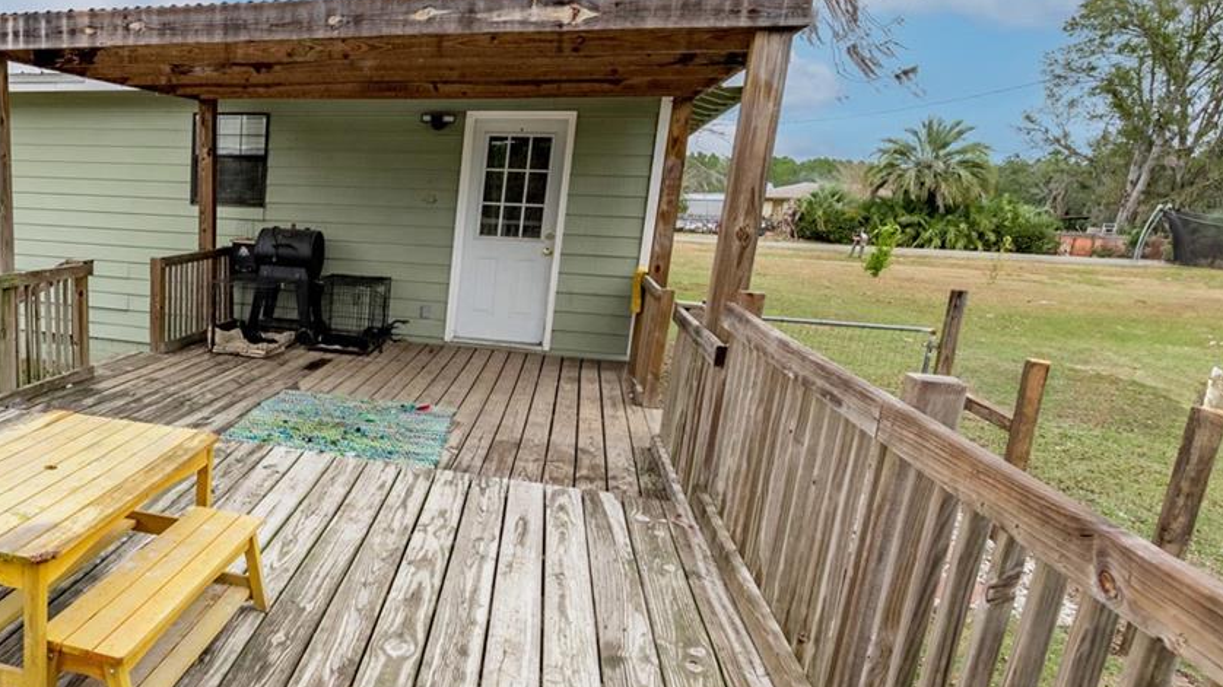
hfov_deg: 60.2
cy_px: 384
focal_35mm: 28
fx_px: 908
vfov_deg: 41.4
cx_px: 181
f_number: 8
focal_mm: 14
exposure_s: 1/1250
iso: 320
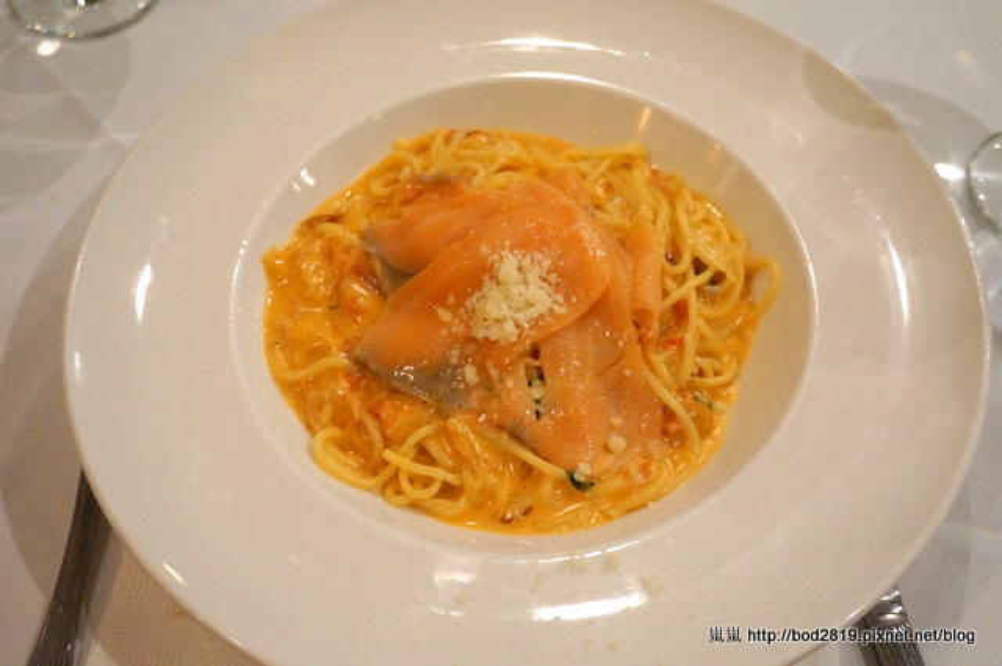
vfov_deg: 35.4
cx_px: 501
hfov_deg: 51.3
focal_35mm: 38
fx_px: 1042
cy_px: 333
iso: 3200
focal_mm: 25
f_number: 4.5
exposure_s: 1/60
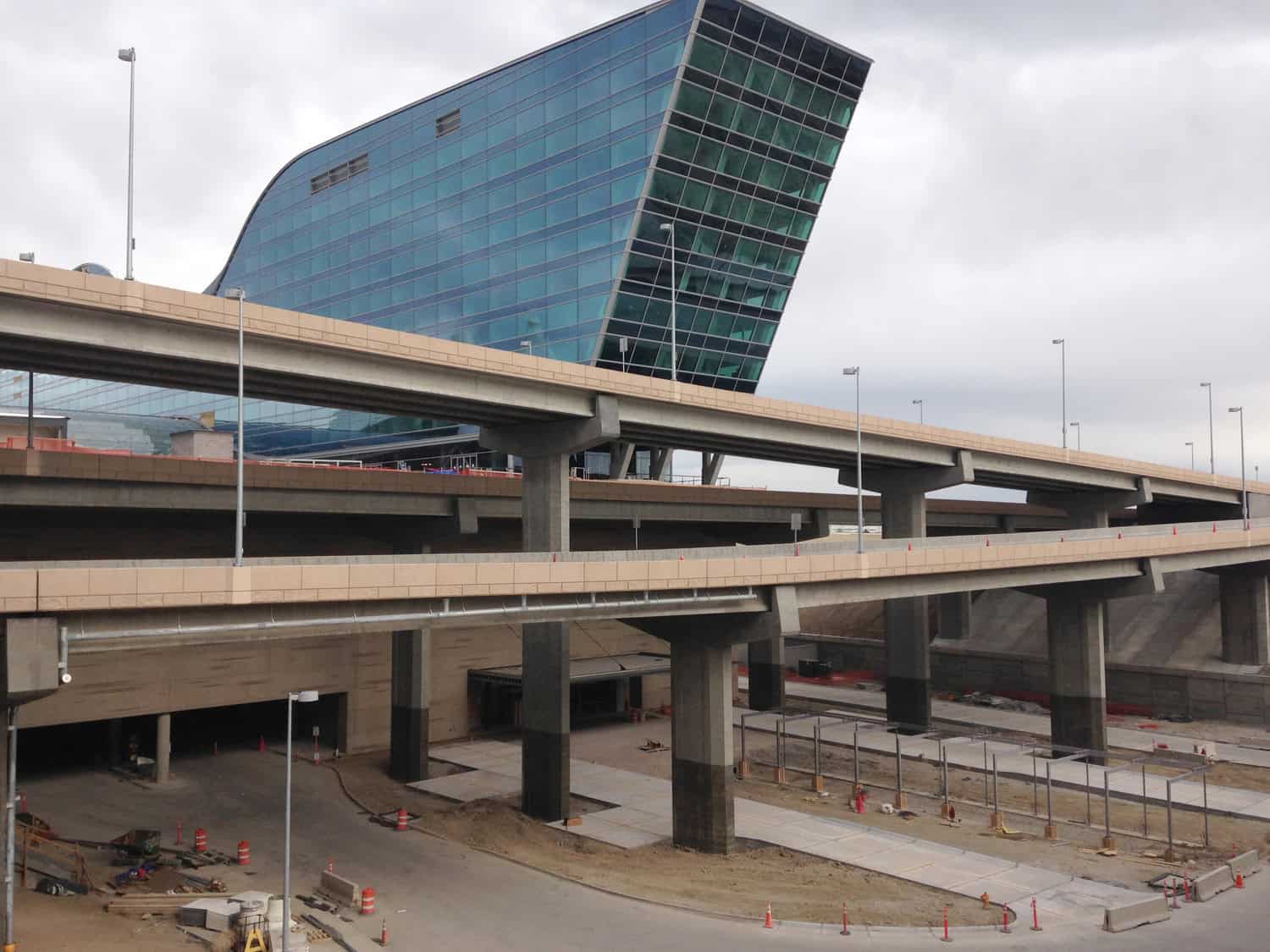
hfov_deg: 55.4
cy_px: 476
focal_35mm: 33
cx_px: 635
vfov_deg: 42.9
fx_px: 1211
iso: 50
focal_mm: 4.1
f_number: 2.4
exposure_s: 1/638
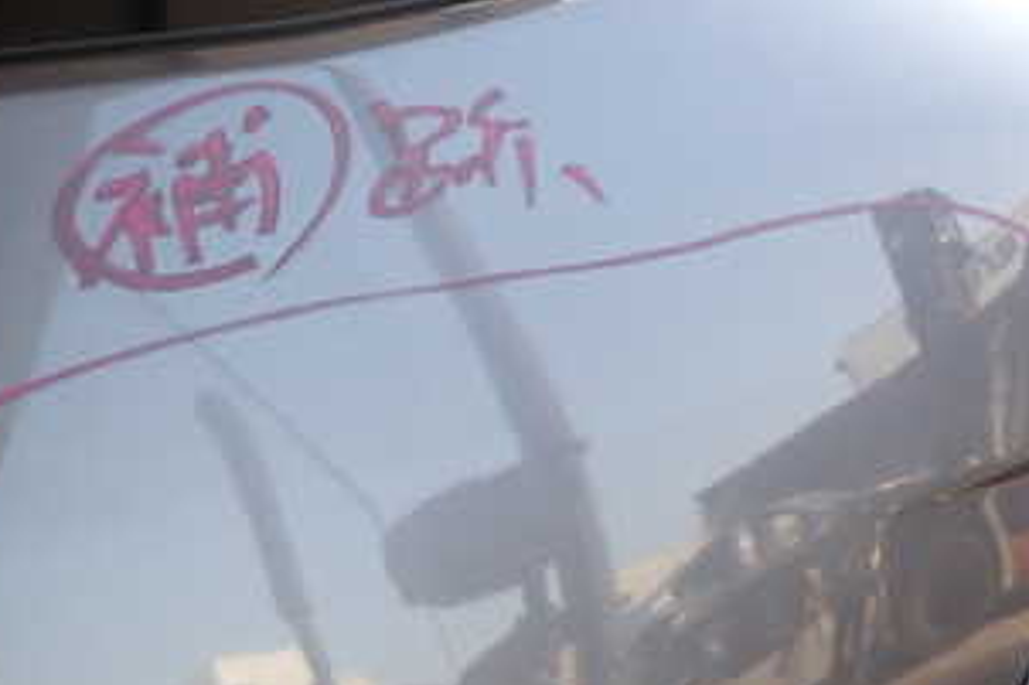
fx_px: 1771
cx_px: 262
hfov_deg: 31.8
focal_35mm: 62
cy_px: 736
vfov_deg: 20.9
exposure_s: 1/100
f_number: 3.2
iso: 100
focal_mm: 5.4
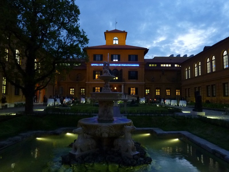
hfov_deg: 69.4
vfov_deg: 54.9
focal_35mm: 25
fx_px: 165
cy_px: 86
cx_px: 114
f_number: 3.3
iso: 400
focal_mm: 4.1
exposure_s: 1/8
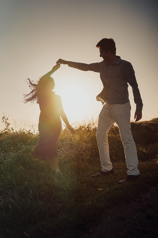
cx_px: 79
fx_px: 230
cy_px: 119
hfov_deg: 37.9
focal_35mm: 35
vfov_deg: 54.4
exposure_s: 1/8000
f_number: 2.2
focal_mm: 35
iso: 125
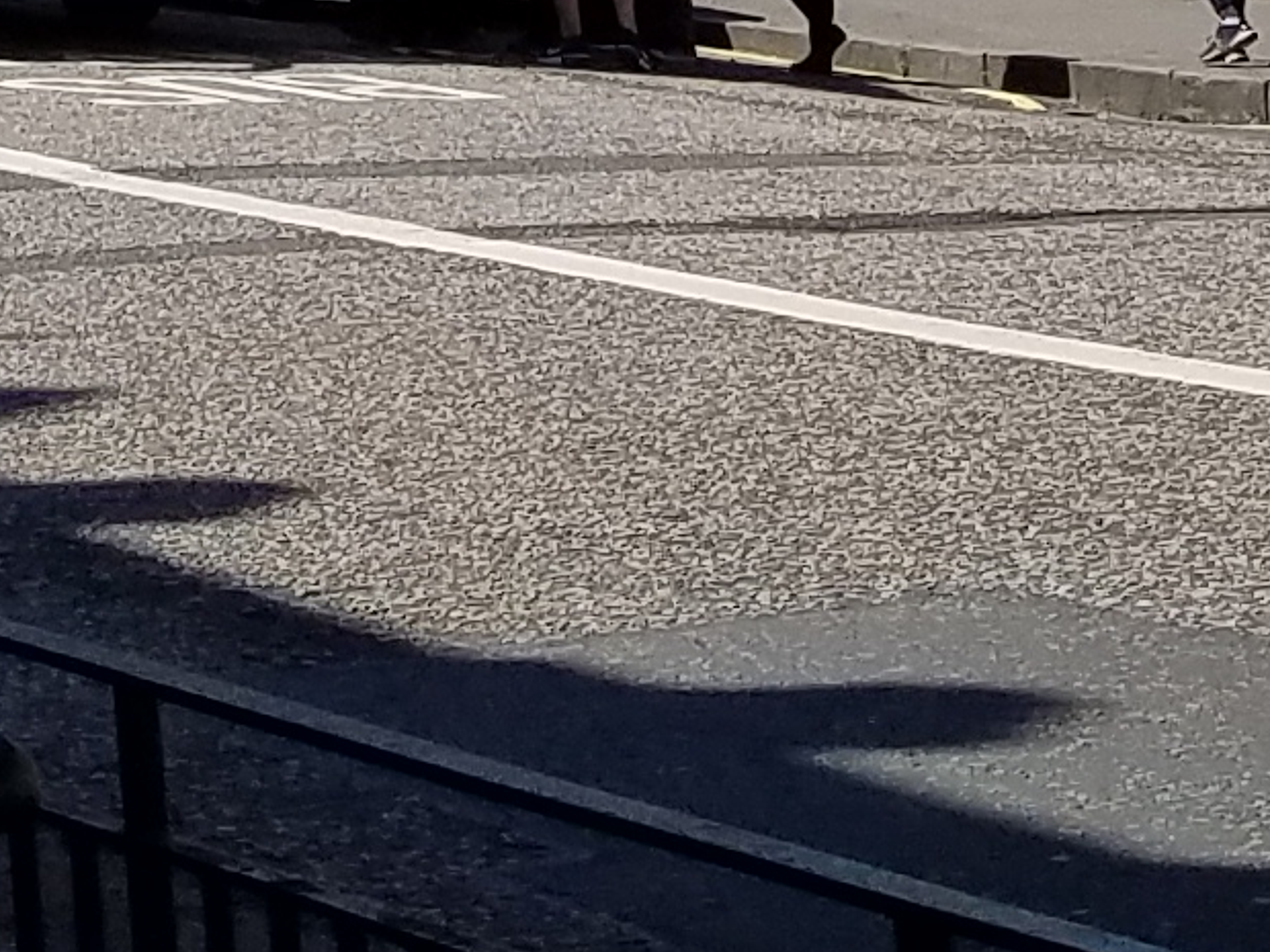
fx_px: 6200
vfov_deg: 7.6
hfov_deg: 11.2
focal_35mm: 169
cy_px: -1988
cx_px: -621
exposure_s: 1/3136
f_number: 1.7
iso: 50
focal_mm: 4.2
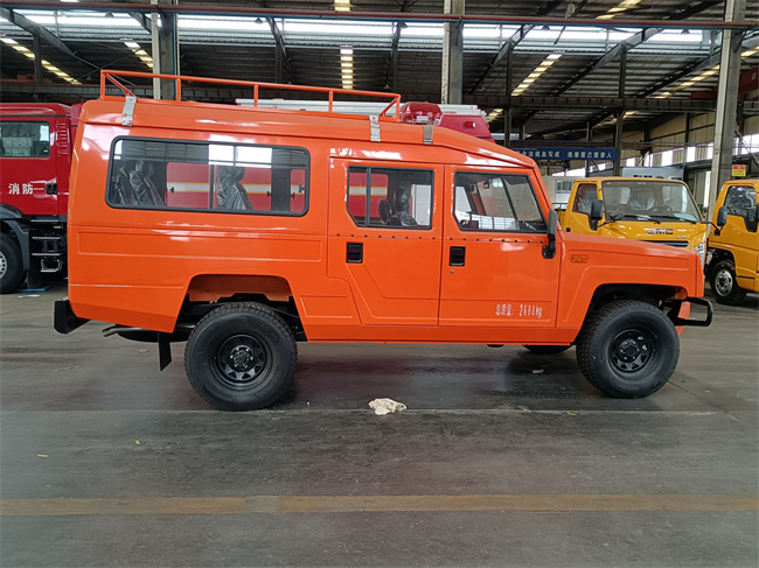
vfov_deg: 51.3
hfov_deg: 65.3
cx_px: 380
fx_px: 592
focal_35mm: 27
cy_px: 284
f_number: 1.9
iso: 1008
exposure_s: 1/100
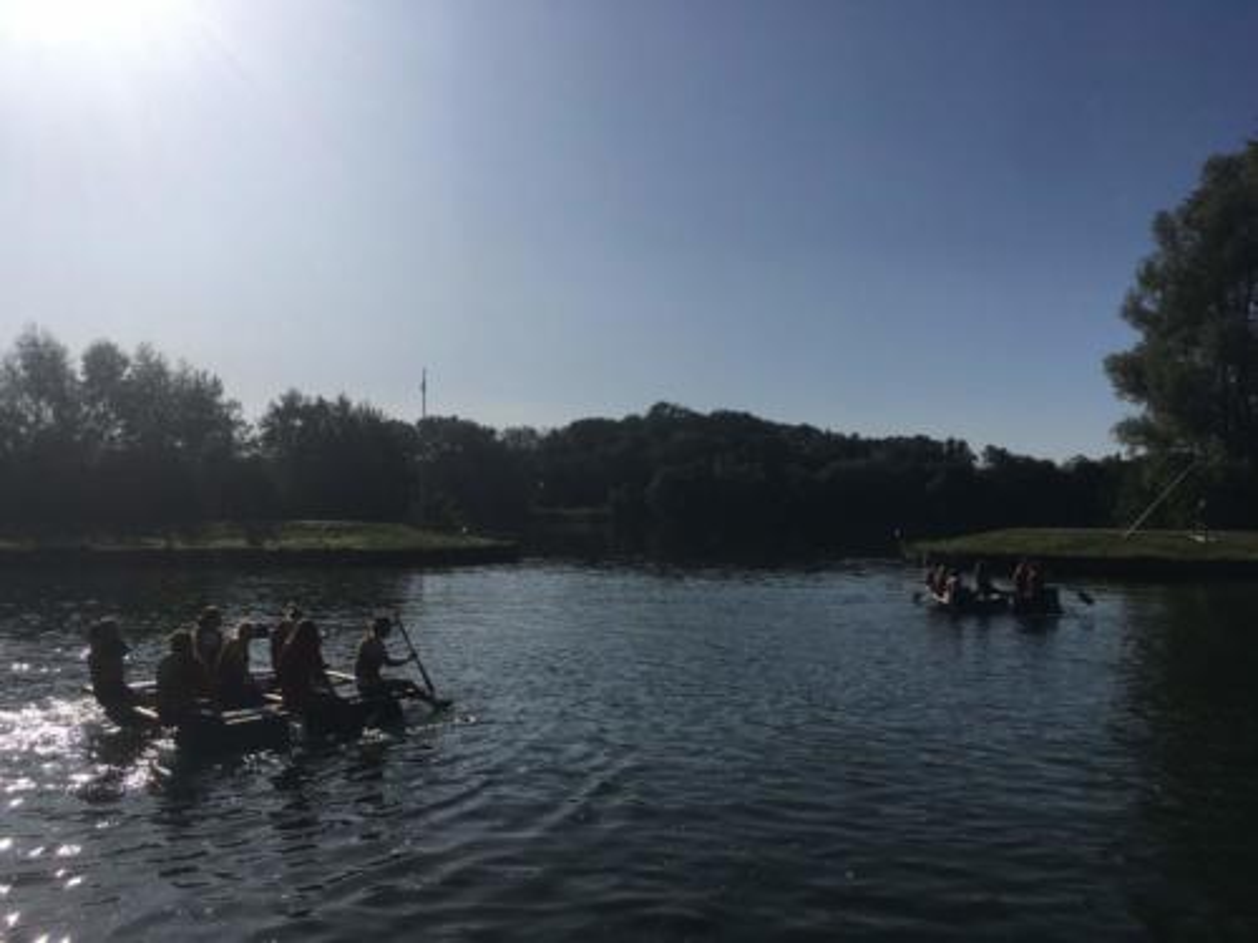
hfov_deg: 61.7
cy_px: 472
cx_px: 629
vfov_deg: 48.2
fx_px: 1054
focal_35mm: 29
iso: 25
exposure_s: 1/5917
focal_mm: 4.15
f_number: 2.2
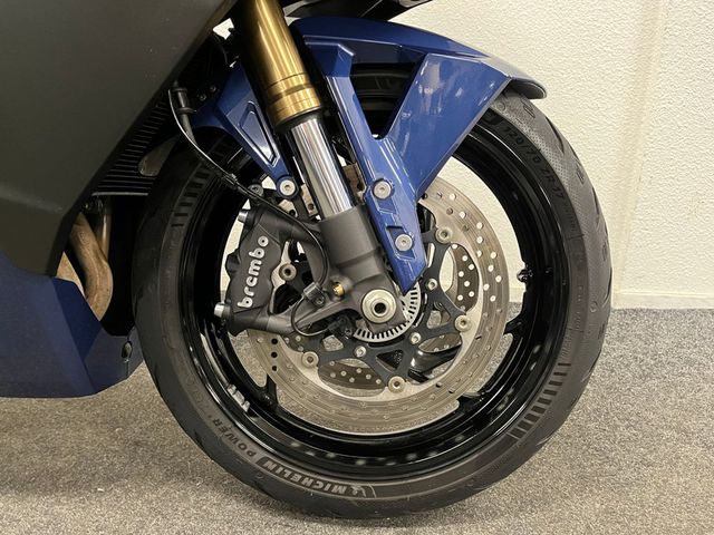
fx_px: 536
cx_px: 357
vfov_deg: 53.1
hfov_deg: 67.3
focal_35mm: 26
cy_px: 268
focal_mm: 5.1
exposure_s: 1/33
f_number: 1.6
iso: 400
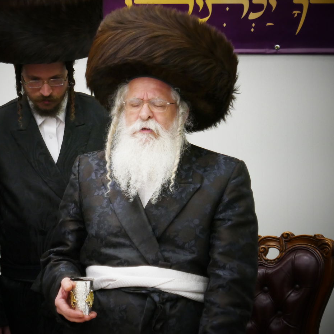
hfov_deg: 8.1
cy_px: 167
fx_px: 2347
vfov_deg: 8.1
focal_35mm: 215
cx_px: 122
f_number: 5.9
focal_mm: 61.3
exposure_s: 1/60
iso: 1600
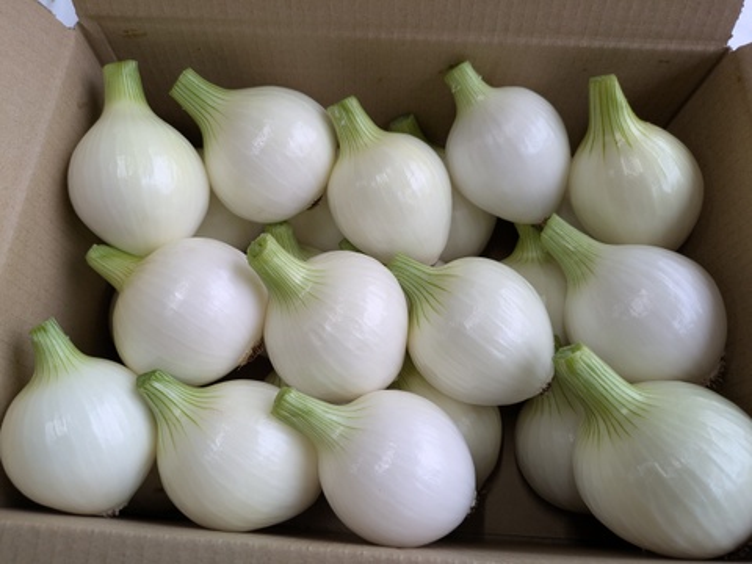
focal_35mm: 25
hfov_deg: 69.4
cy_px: 282
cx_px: 376
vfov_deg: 54.9
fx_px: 543
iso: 62
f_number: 1.89
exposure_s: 1/100
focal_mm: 5.43
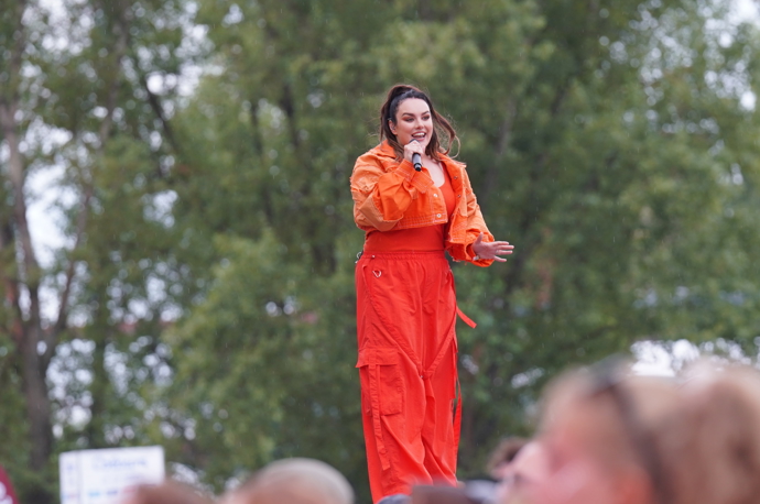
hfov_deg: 6.9
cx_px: 380
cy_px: 252
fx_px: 6324
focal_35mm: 300
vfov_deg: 4.6
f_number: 4
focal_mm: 200
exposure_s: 1/320
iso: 800
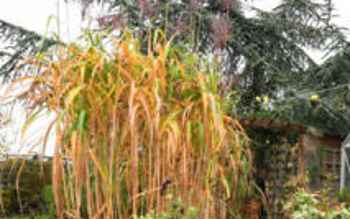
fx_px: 448
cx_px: 374
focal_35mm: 47
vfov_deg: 26.8
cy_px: 179
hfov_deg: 36.8
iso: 800
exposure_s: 1/250
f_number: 10
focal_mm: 15
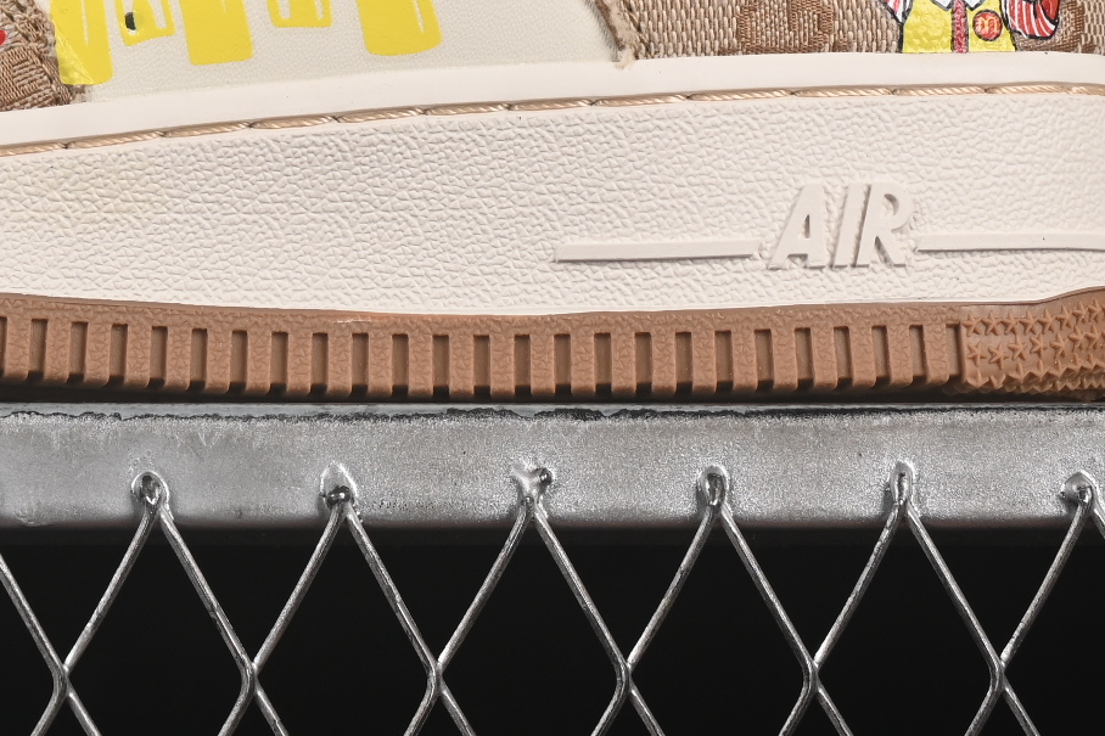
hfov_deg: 8.9
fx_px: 7058
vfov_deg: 5.9
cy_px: -299
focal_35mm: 230
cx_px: 21
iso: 160
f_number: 8
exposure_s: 1/60
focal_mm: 50
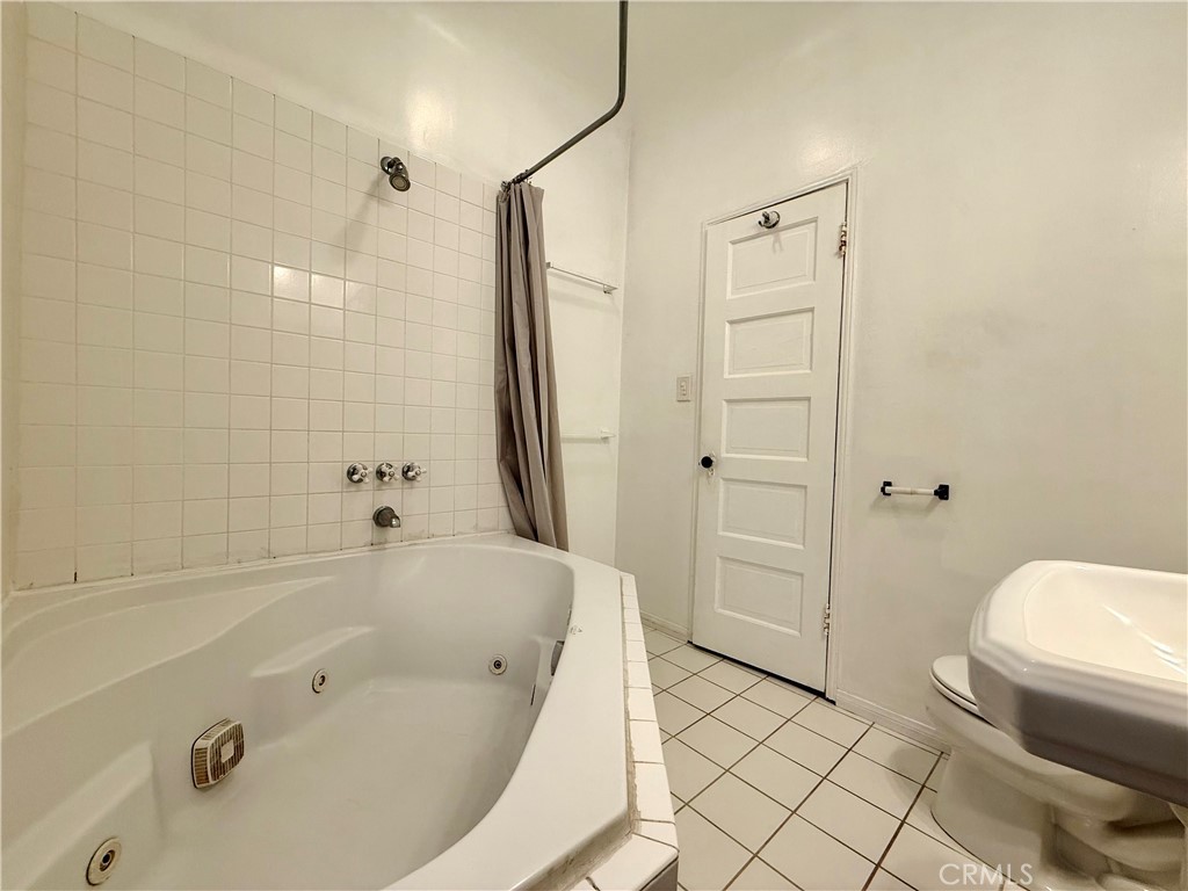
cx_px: 594
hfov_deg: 102.1
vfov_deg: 85.7
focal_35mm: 14
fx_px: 480
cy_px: 446
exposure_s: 1/120
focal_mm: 2.22
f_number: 2.2
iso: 125
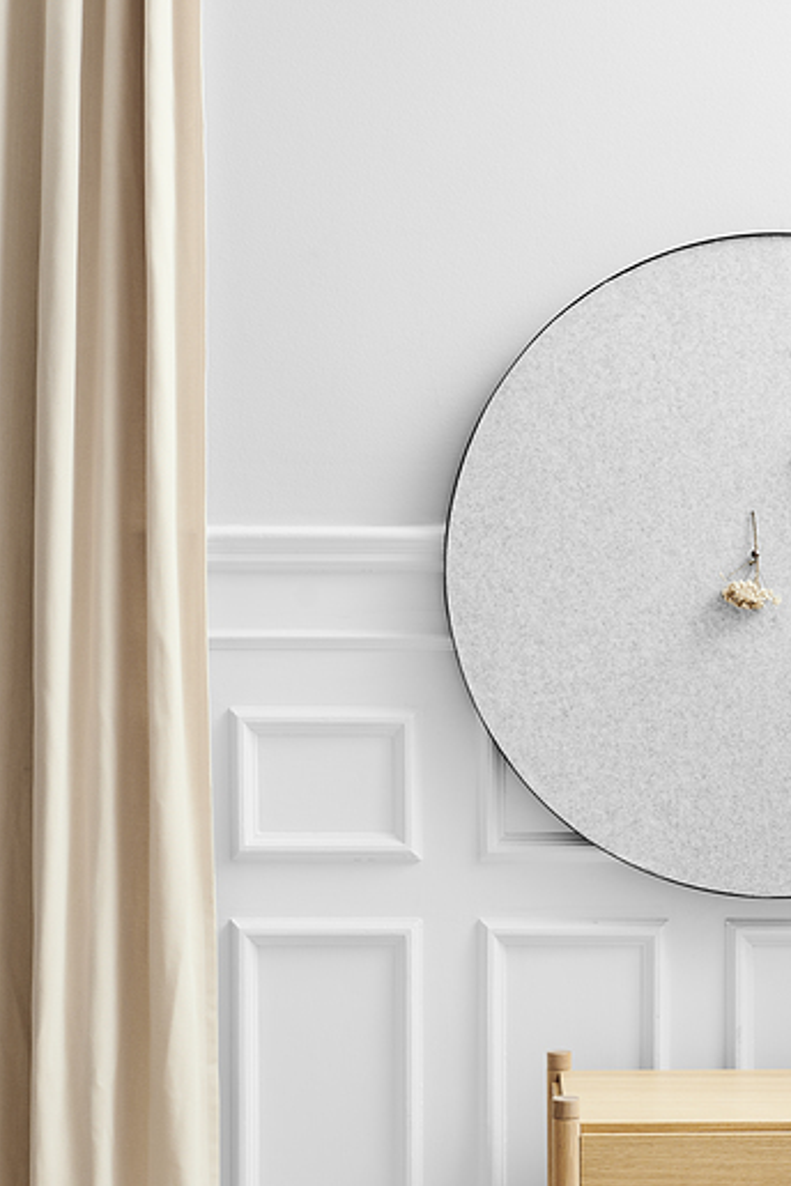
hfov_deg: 16.2
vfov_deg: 24.1
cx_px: 614
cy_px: 785
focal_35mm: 84
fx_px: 2768
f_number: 8
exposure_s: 1/250
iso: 100
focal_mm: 50
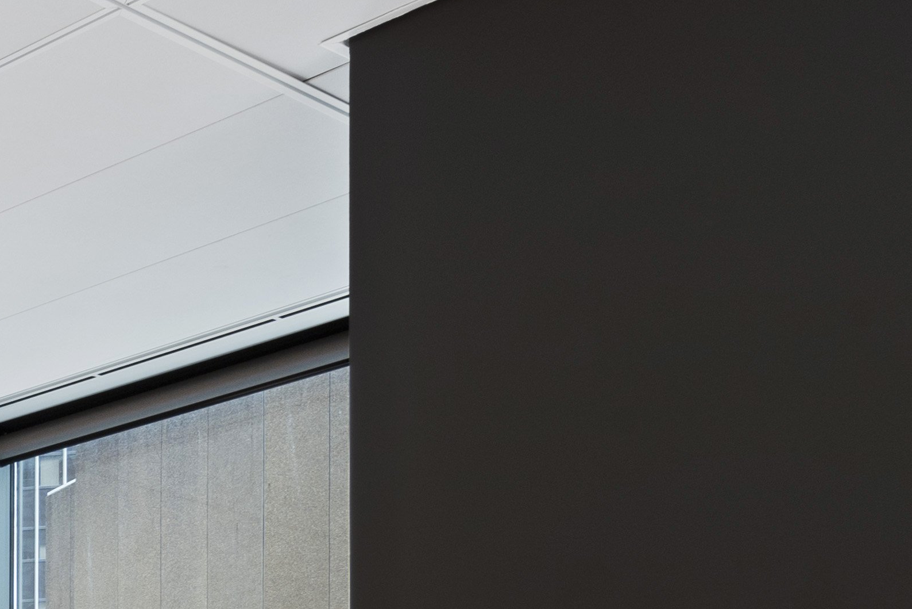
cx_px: -823
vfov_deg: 16.0
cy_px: 1023
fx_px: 1900
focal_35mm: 75
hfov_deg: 19.0
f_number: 11
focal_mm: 17
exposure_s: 1.3
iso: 200
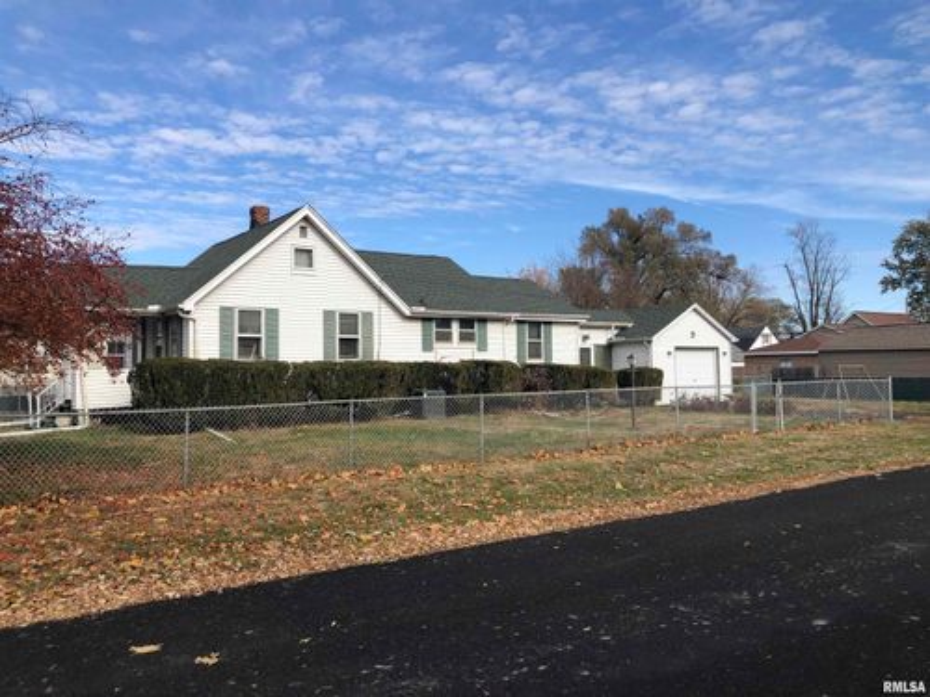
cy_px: 348
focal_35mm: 28
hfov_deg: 63.4
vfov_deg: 49.7
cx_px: 465
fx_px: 752
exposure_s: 1/1715
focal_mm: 3.99
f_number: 1.8
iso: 20
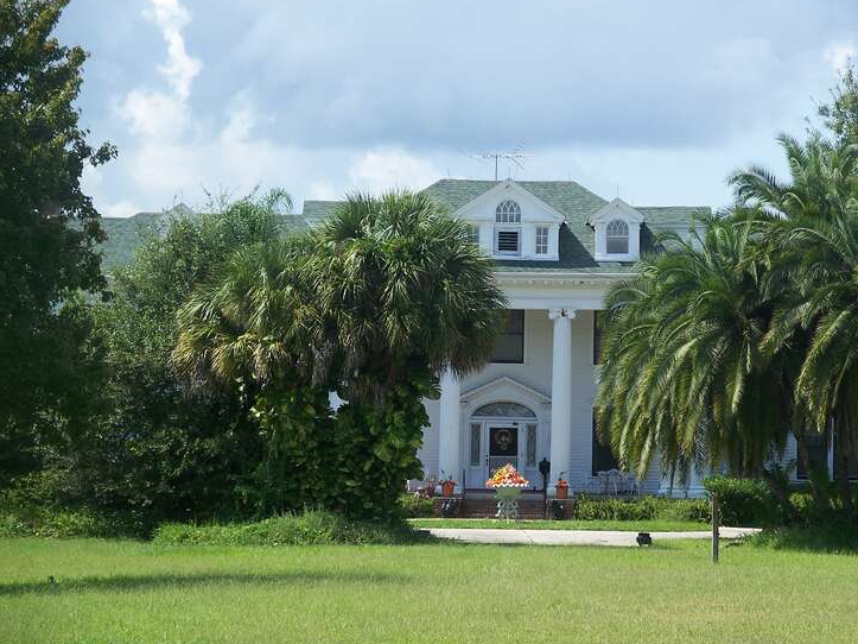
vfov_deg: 11.9
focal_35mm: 125
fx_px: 3098
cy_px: 342
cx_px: 458
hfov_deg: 15.8
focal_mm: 23.9
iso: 64
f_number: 3.6
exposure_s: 1/500
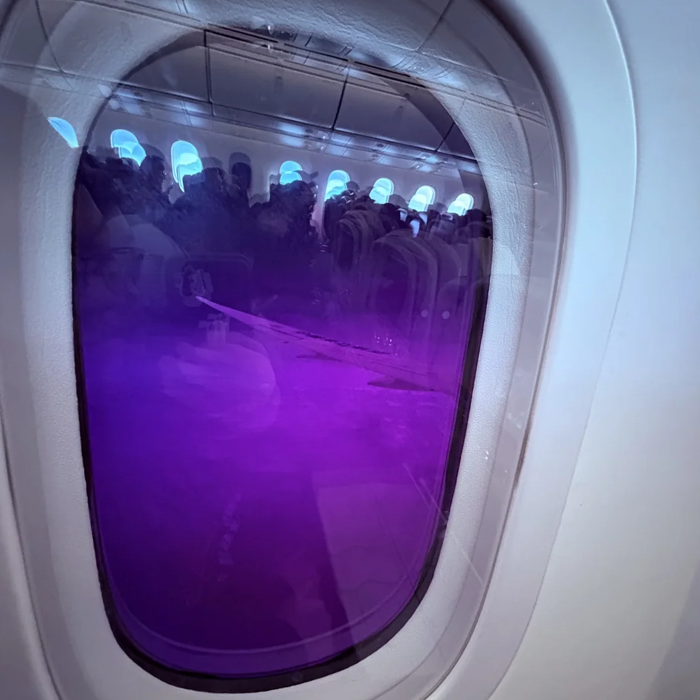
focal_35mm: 17
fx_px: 389
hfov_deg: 84.0
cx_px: 347
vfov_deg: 83.6
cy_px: 391
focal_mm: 2.22
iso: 1250
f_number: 2.2
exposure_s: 1/28
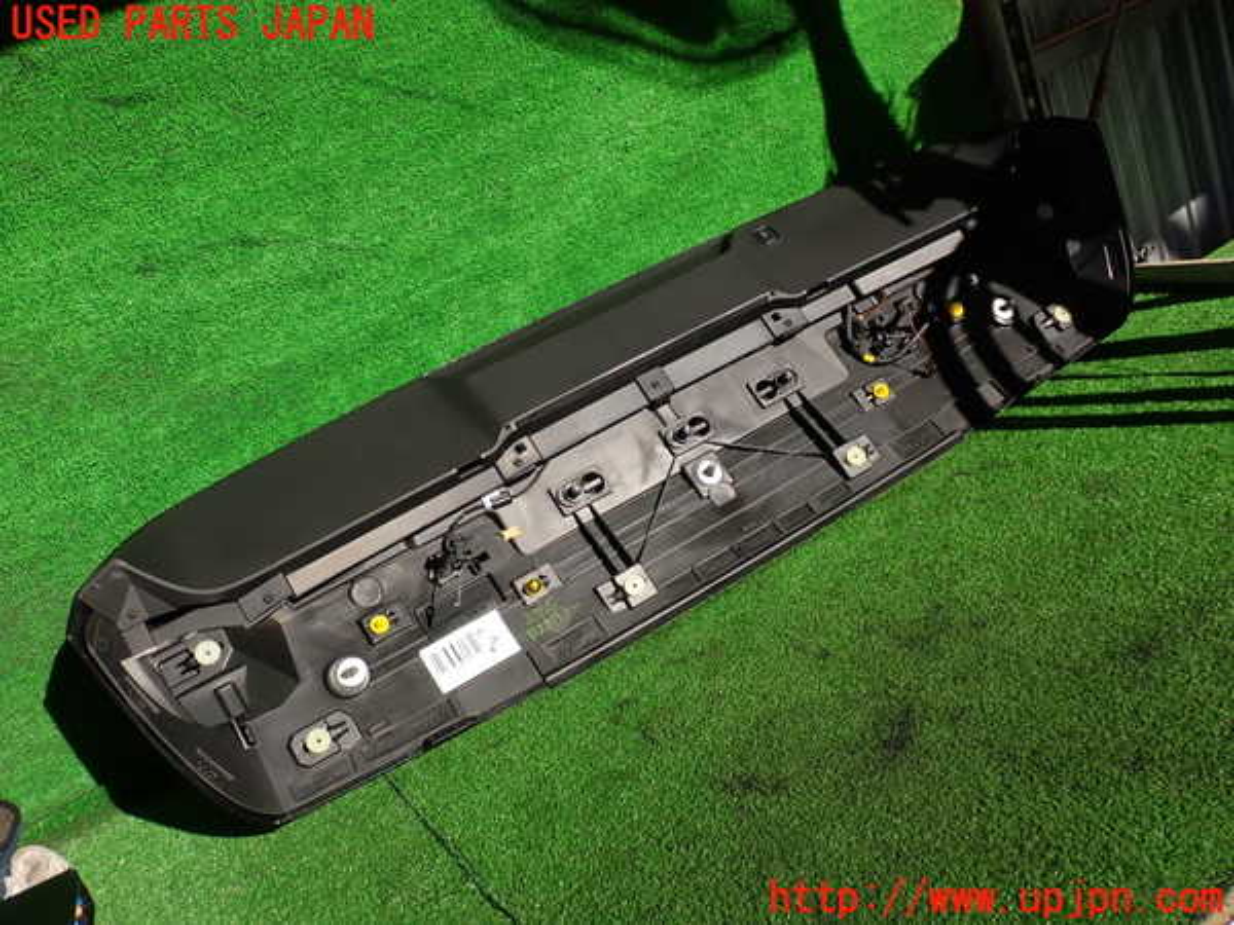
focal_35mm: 30
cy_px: 462
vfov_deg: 46.8
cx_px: 617
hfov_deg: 60.0
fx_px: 1069
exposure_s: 1/160
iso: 100
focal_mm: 5.4
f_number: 9
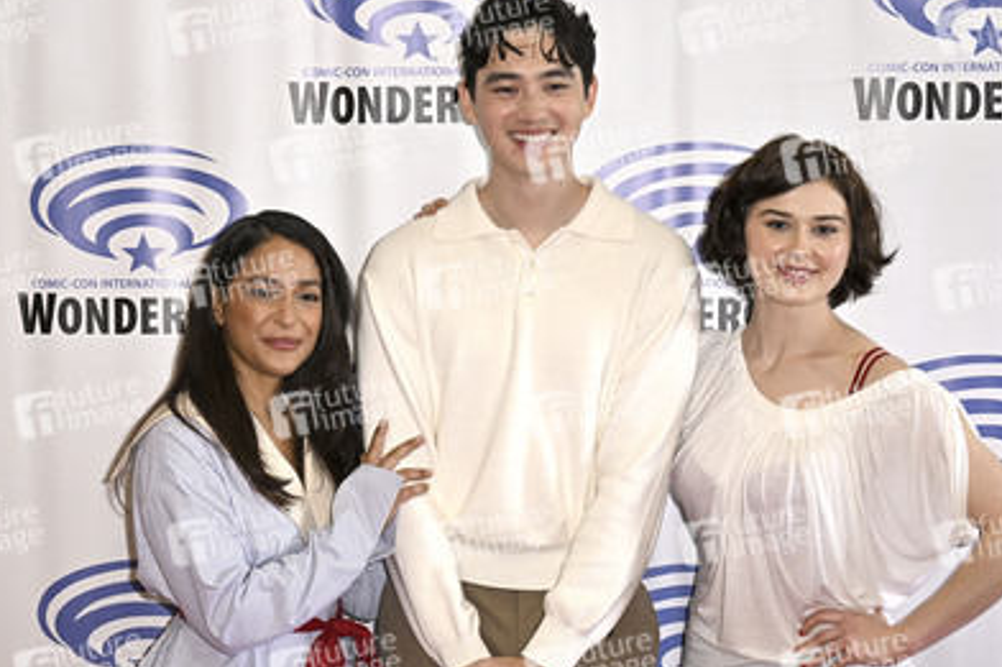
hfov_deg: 29.3
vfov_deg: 19.7
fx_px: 1920
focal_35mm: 69
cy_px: 345
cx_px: 523
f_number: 5
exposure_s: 1/250
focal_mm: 60
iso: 1250
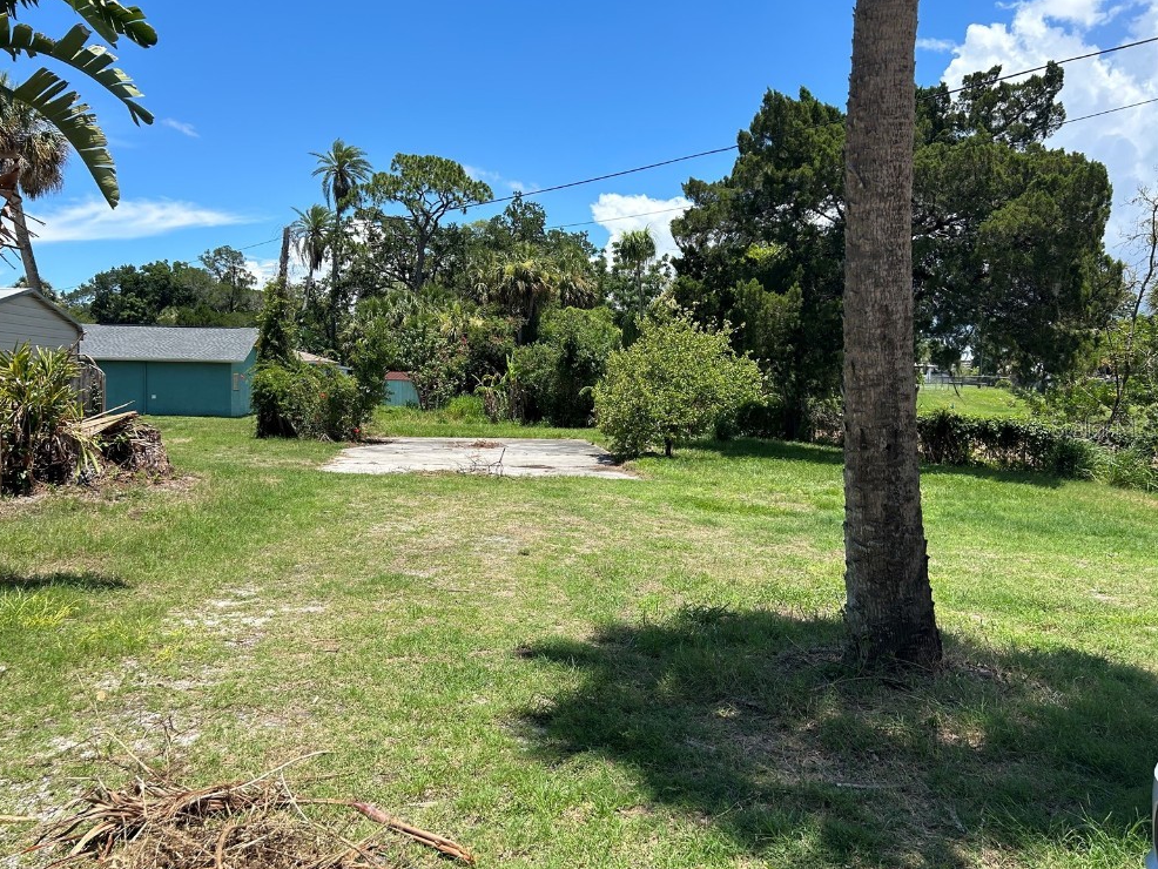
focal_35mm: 27
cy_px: 427
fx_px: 903
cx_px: 560
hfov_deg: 65.3
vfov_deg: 51.4
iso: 50
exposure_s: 1/3356
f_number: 1.5
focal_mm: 5.7
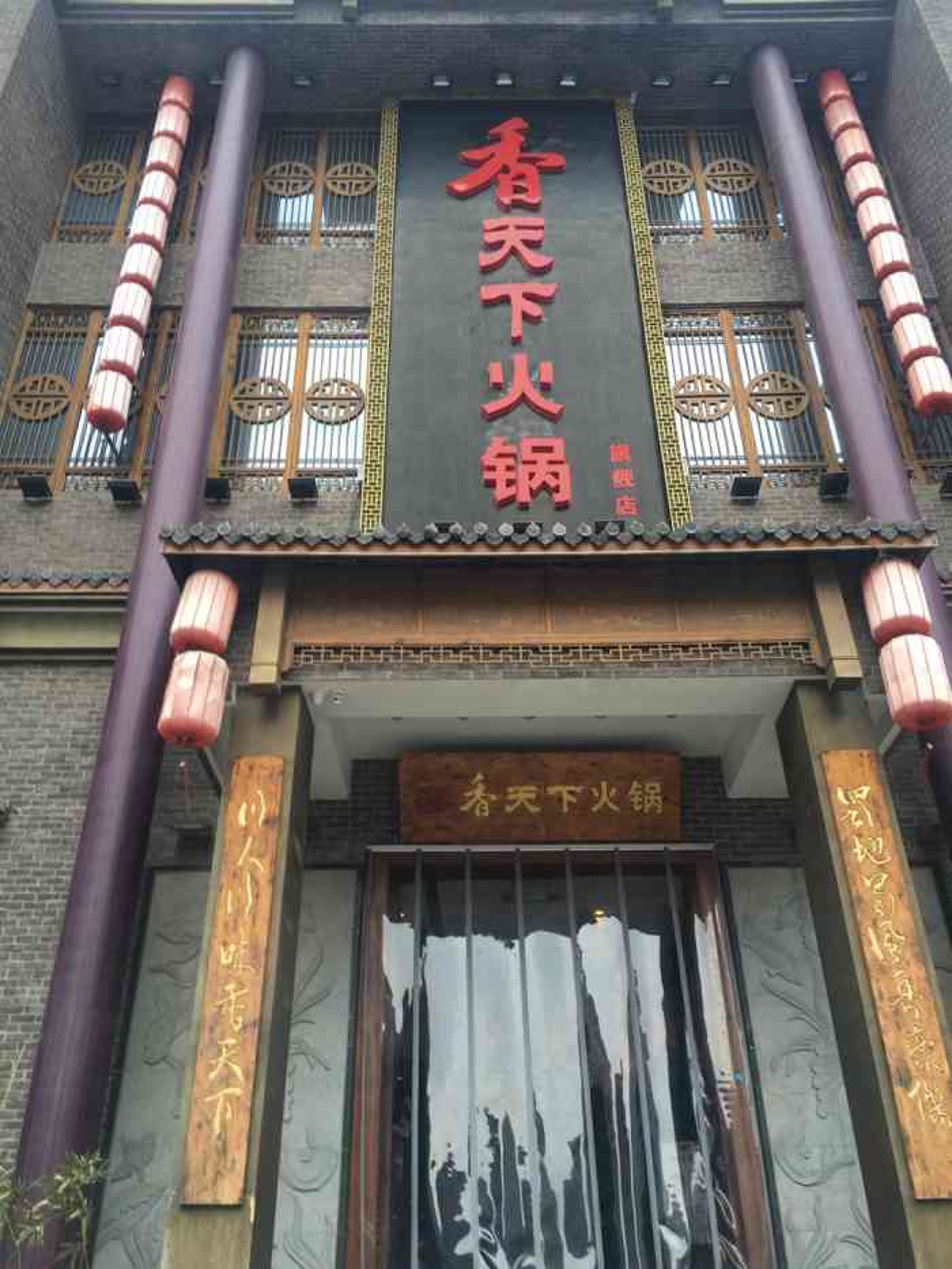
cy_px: 634
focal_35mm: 29
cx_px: 476
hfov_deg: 48.2
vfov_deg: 61.7
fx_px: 1063
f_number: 2.2
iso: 25
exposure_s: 1/225
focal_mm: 4.15
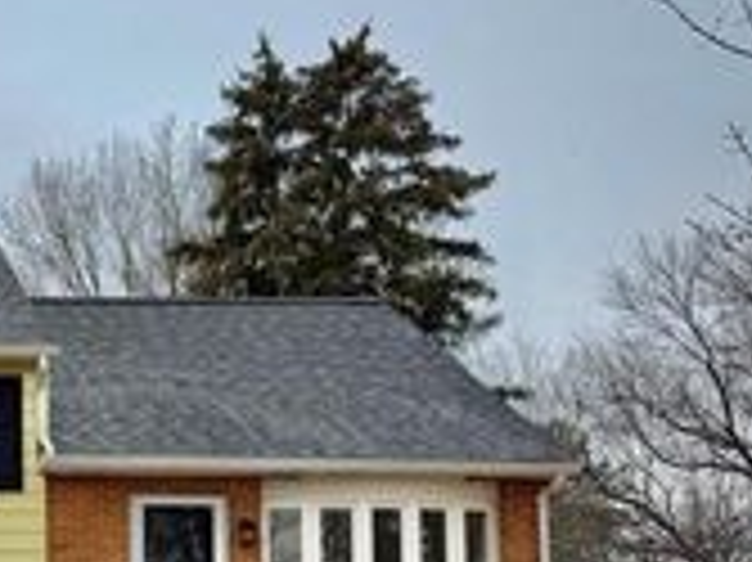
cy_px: 569
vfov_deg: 19.8
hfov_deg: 23.9
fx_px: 1563
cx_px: -212
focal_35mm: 72
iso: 80
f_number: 1.78
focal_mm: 6.76
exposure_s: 1/2907
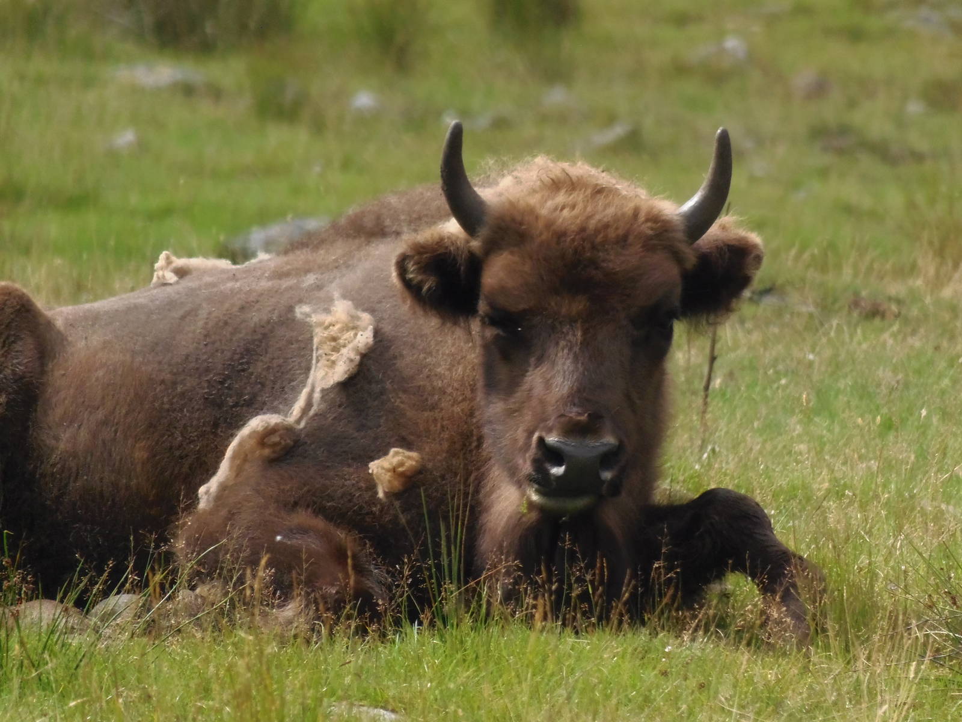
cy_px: 361
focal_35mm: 864
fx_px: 24011
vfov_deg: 1.7
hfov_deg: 2.3
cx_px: 481
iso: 200
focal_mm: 154.8
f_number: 5.7
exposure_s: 1/500
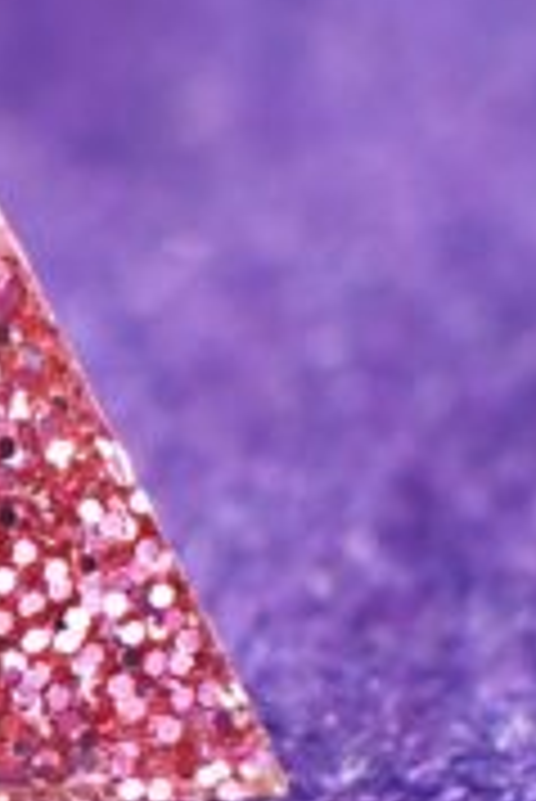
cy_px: 502
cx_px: -572
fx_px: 6352
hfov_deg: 4.7
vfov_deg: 7.2
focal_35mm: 285
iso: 250
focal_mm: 35
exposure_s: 1/1250
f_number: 4
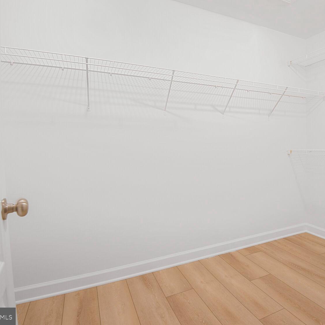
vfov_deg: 72.1
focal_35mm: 21
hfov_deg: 70.4
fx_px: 223
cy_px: 158
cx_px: 212
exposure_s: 1/3
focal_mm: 16
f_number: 5.6
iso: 200
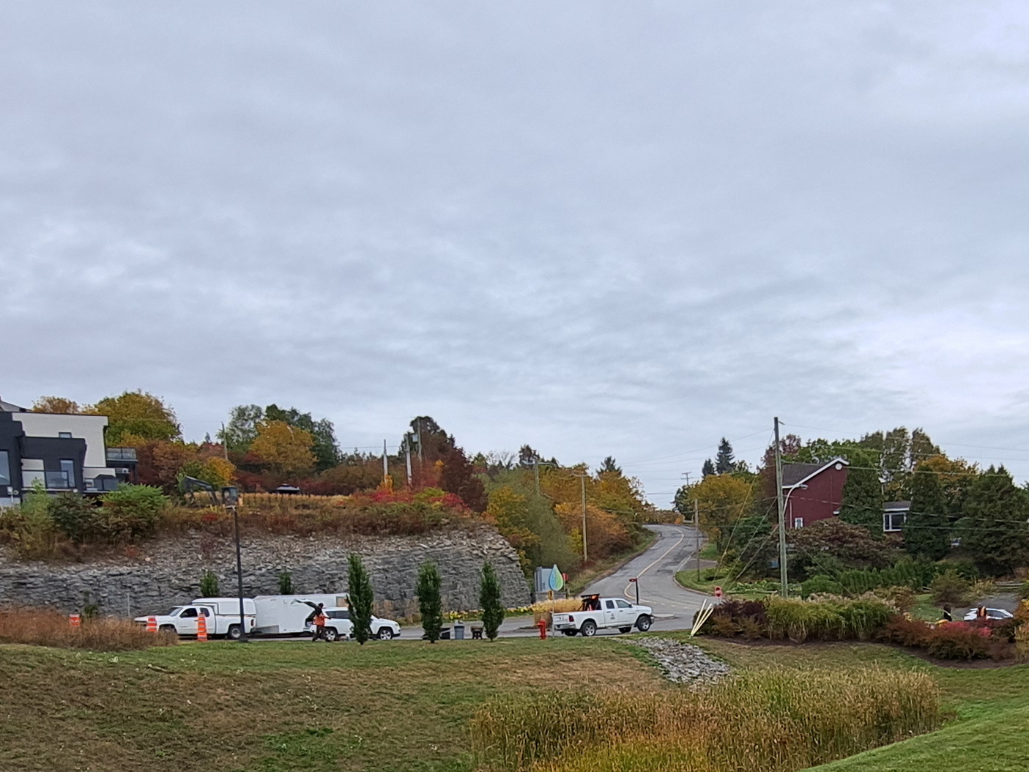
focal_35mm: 37
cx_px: 716
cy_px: 735
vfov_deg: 35.7
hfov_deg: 49.0
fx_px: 1100
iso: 50
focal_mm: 1.74
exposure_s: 1/313
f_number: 2.2
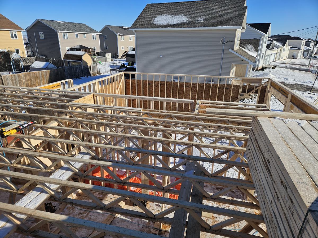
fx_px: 211
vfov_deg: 58.9
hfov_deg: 73.9
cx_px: 159
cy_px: 119
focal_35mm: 23
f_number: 1.8
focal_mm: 5.4
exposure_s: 1/2134
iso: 25
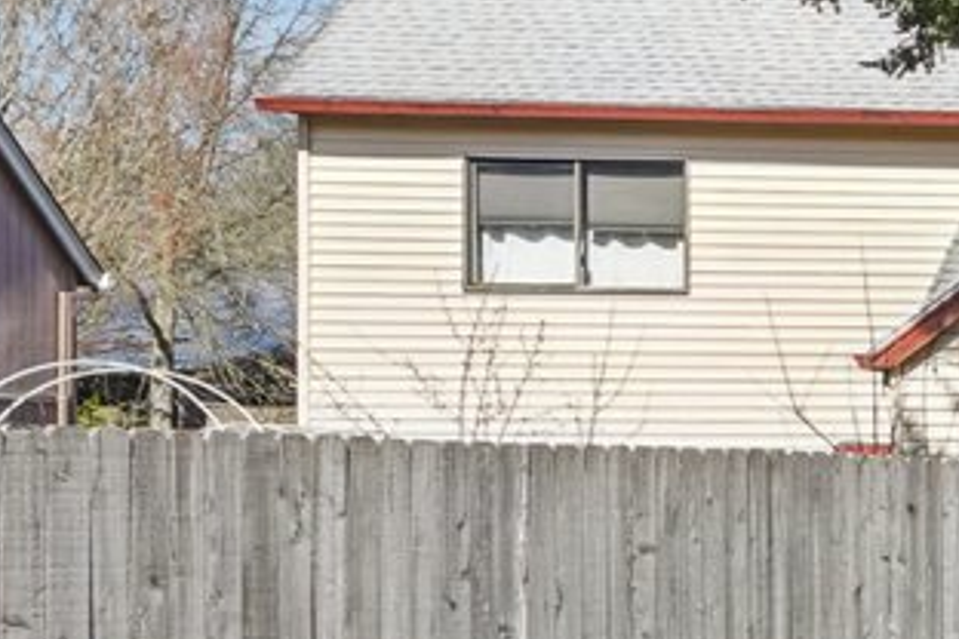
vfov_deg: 12.9
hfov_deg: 11.6
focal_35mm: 105
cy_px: 619
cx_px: 2831
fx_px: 2797
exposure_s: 1/320
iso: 400
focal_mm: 16
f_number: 8
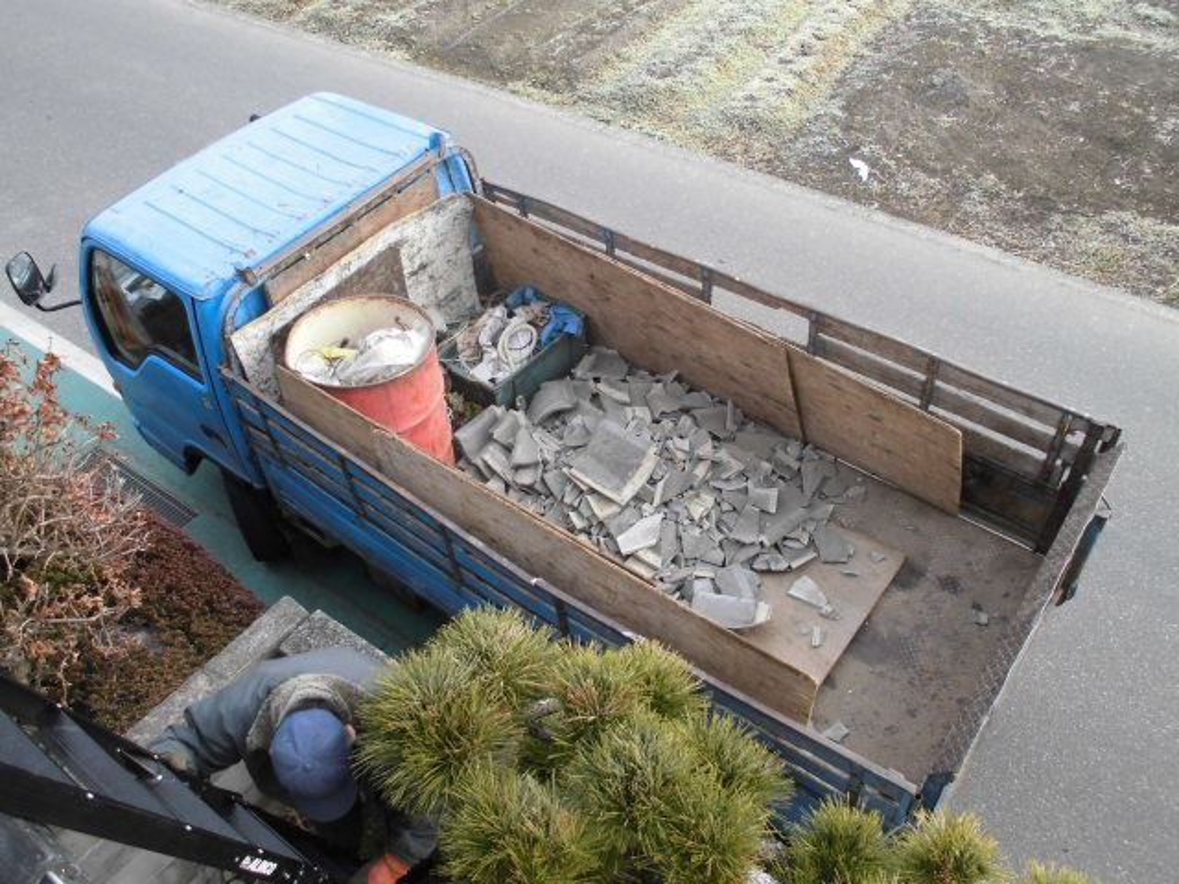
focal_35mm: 29
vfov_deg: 48.2
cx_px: 590
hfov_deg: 61.7
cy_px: 442
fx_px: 988
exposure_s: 1/100
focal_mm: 5.3
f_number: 3.7
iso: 100
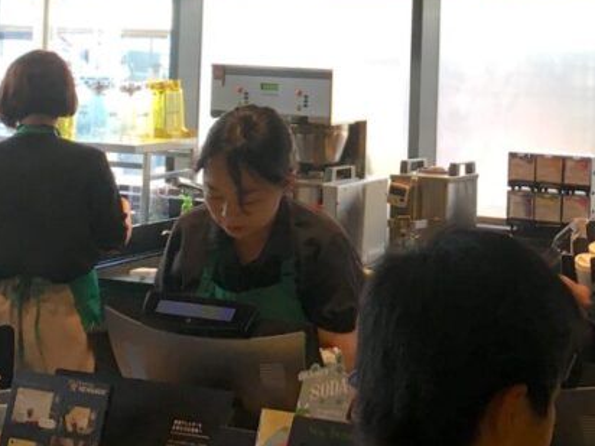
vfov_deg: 19.9
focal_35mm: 72
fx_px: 1238
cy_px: 9
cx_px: 503
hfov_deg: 26.4
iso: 25
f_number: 2.2
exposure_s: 1/40
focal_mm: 4.15
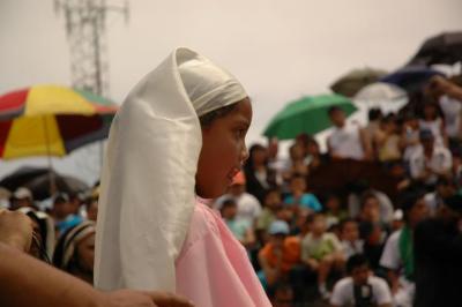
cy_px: 154
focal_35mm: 105
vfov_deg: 13.0
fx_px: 1346
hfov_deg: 19.5
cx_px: 231
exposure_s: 1/2000
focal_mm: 70
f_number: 4.5
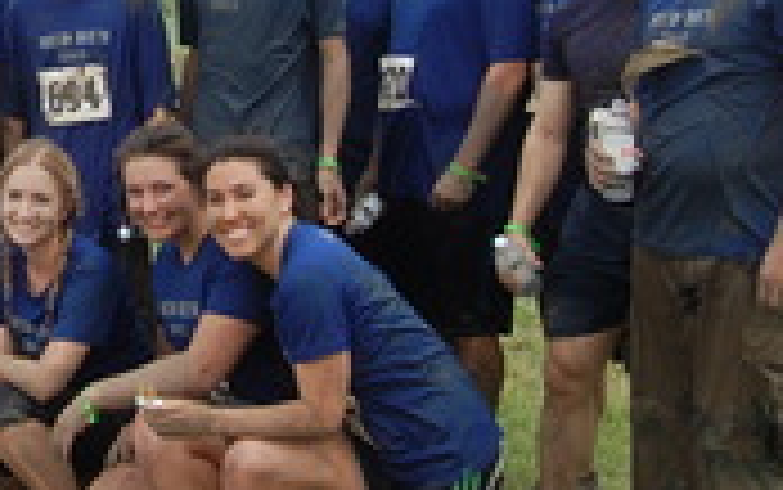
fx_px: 1687
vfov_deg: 16.3
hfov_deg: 24.6
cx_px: -50
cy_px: 56
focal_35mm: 79
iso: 200
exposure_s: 1/200
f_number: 8
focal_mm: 20
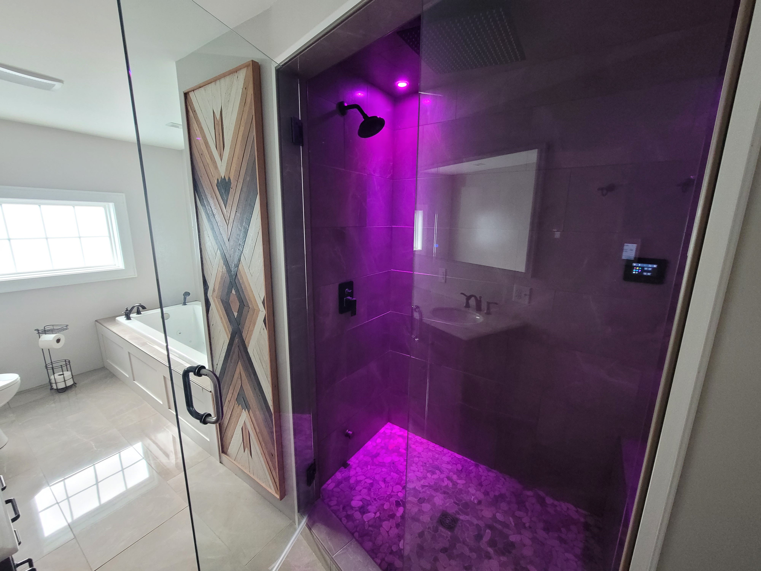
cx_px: 380
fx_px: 286
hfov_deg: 106.2
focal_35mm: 13
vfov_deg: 89.9
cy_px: 286
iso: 800
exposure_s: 1/24
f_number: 2.2
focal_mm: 2.2
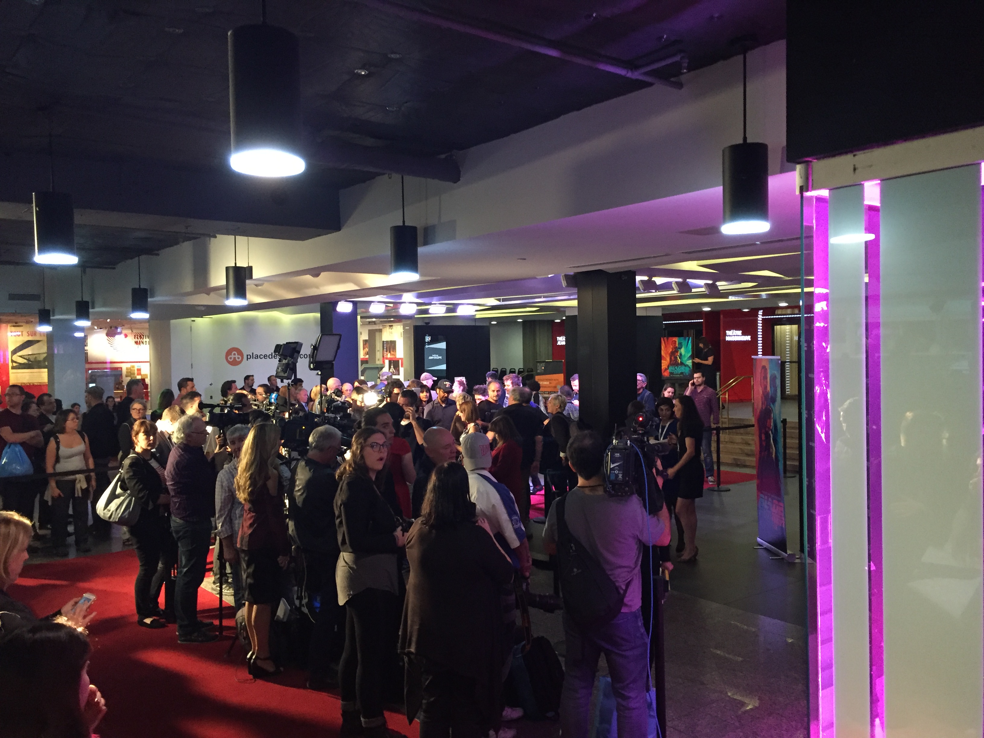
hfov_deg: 61.7
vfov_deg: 48.2
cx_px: 492
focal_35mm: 29
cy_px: 369
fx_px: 824
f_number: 2.2
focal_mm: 4.15
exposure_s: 1/17
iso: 250
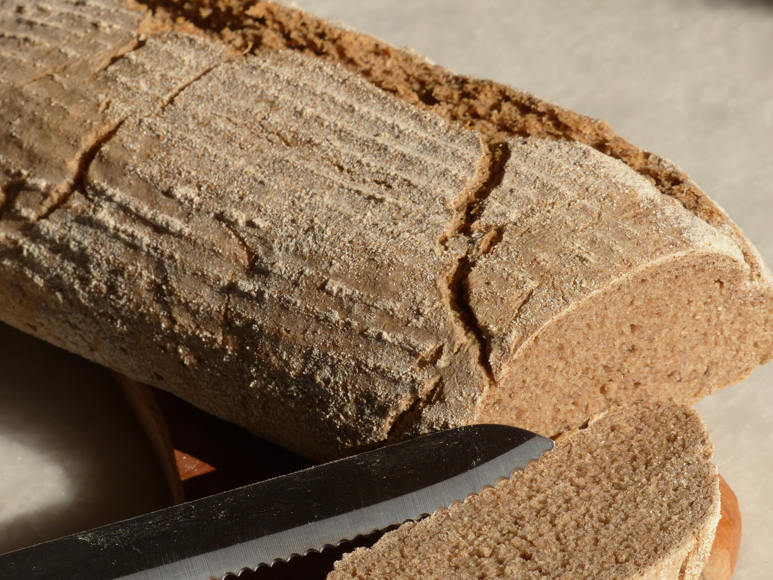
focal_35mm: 195
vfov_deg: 7.6
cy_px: 290
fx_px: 4354
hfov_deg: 10.1
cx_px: 386
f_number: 4
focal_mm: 35.1
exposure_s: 1/1300
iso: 100
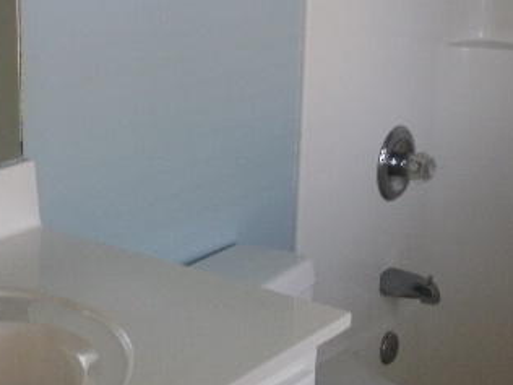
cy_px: 310
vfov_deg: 19.9
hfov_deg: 26.5
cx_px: 157
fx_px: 1082
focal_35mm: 73
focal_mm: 6.3
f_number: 3.5
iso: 125
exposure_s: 1/30
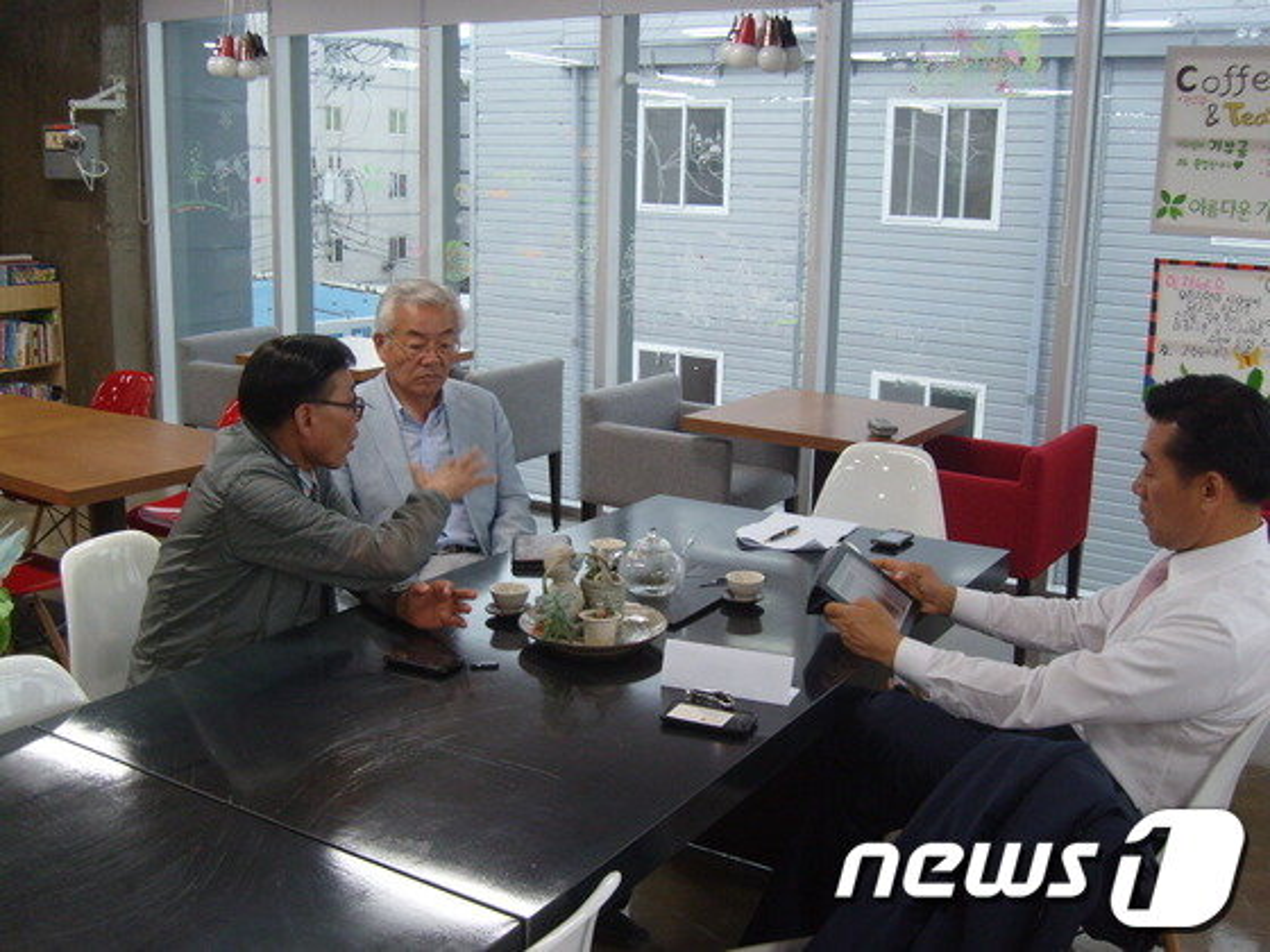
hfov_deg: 52.6
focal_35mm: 35
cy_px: 476
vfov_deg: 40.7
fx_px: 1284
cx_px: 635
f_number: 2.8
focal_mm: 5.8
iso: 160
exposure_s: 1/45
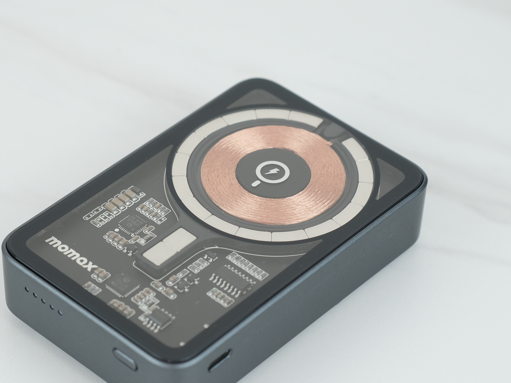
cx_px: 226
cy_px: 234
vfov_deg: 11.3
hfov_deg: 15.1
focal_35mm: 131
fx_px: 1934
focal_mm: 56
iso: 320
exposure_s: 1/80
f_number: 4
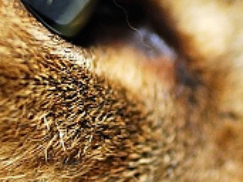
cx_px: 72
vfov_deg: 2.8
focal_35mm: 533
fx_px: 3737
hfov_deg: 3.7
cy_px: -8
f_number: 3.3
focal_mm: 105
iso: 800
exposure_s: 1/13
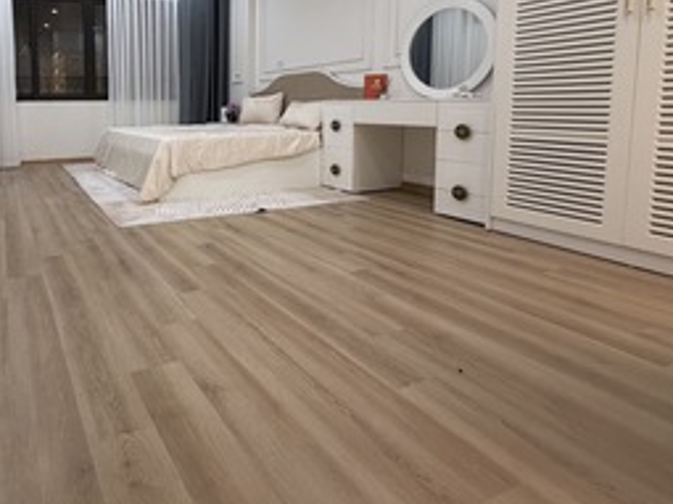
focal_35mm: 22
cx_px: 164
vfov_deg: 58.4
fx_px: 428
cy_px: 137
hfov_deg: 70.9
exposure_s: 1/100
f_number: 2.2
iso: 250
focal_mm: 2.22
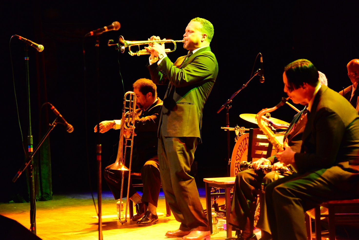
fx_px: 1097
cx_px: 180
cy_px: 120
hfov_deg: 18.6
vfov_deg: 12.5
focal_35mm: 110
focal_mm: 110
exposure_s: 1/100
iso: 6400
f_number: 4
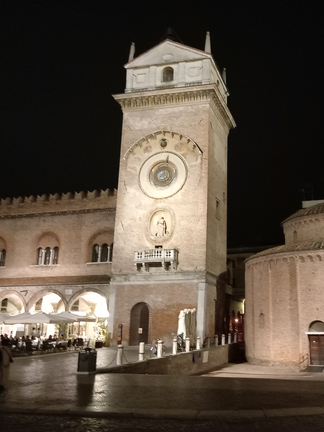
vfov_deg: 54.0
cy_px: 215
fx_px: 424
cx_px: 234
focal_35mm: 34
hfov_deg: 40.9
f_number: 1.8
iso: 3962
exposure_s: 1/14.3
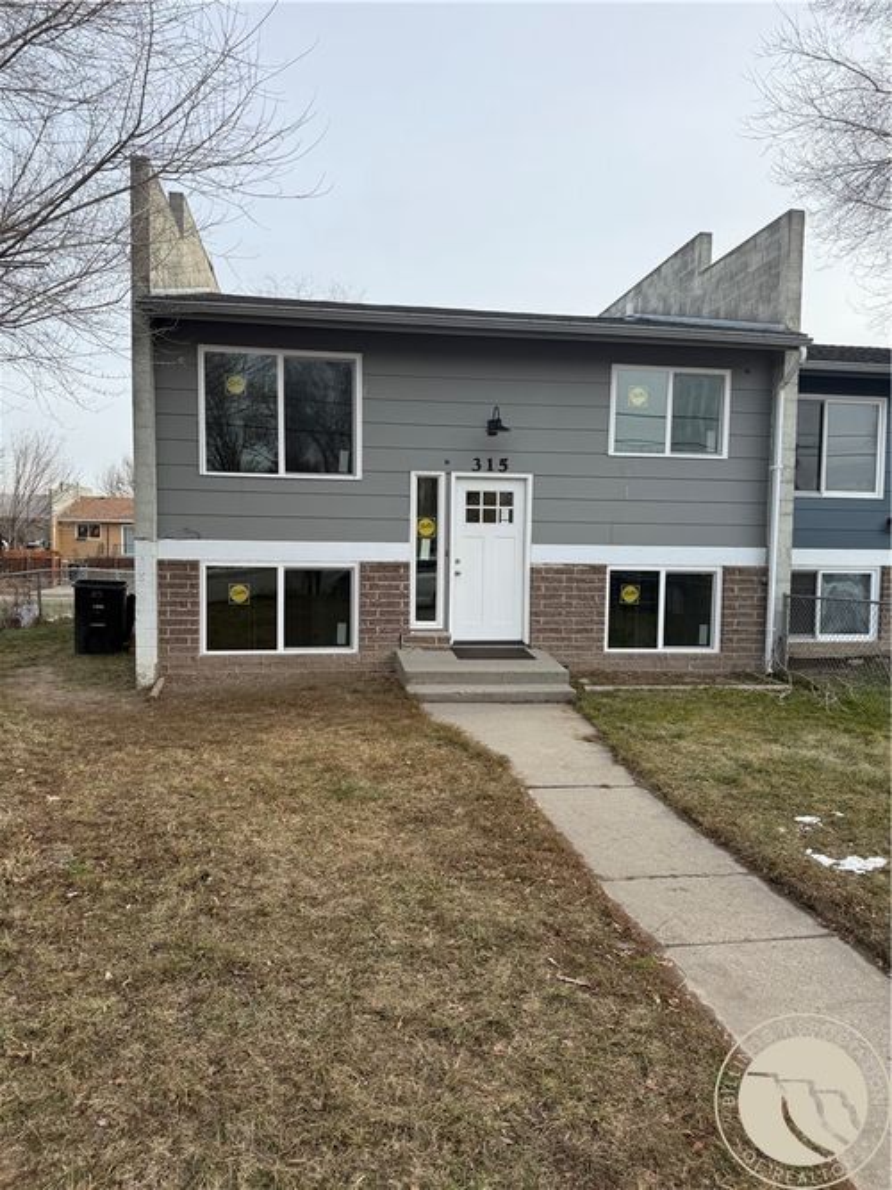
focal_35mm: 24
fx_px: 825
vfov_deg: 71.6
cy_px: 595
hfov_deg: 56.8
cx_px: 446
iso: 80
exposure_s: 1/2370
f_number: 1.78
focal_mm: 6.76
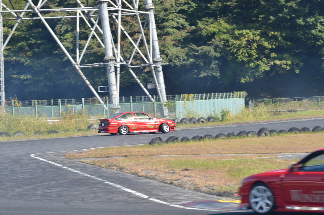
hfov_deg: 9.8
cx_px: 162
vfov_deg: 6.5
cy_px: 108
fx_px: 1886
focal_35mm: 210
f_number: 10
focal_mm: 140
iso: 200
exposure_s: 1/250
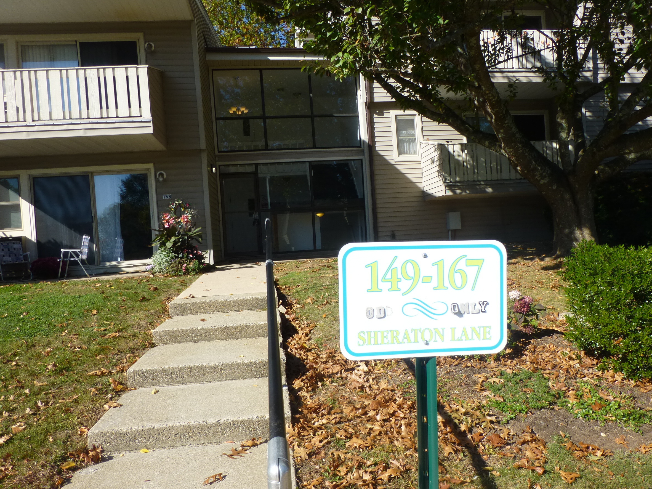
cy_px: 254
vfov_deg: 53.0
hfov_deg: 67.2
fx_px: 490
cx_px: 346
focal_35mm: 26
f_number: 4
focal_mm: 4.3
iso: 100
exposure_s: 1/500
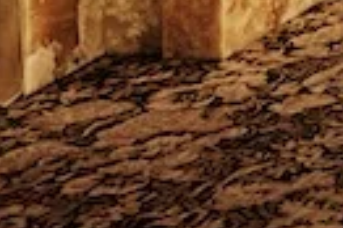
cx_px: 1110
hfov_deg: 9.5
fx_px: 1456
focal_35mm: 153
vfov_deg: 7.7
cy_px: -473
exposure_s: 1
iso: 400
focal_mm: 20
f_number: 8
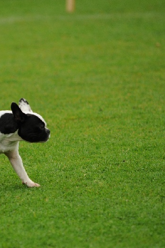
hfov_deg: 3.5
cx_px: -7
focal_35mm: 397
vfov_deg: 5.2
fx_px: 2731
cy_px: 124
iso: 400
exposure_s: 1/800
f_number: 2.8
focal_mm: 175
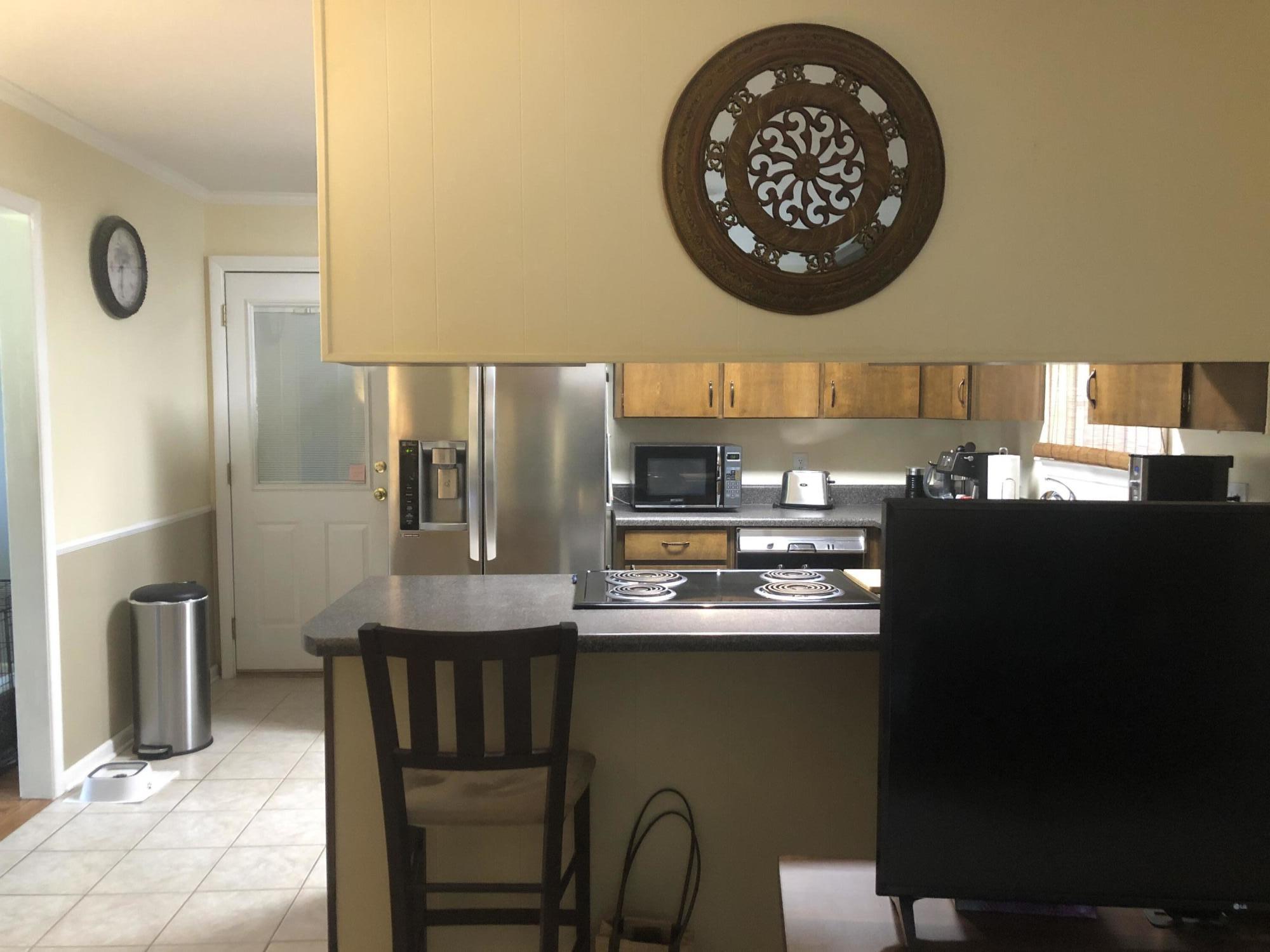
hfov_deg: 63.4
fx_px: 1027
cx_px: 635
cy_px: 476
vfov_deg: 49.7
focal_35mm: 28
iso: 100
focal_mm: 3.99
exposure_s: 1/15
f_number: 1.8
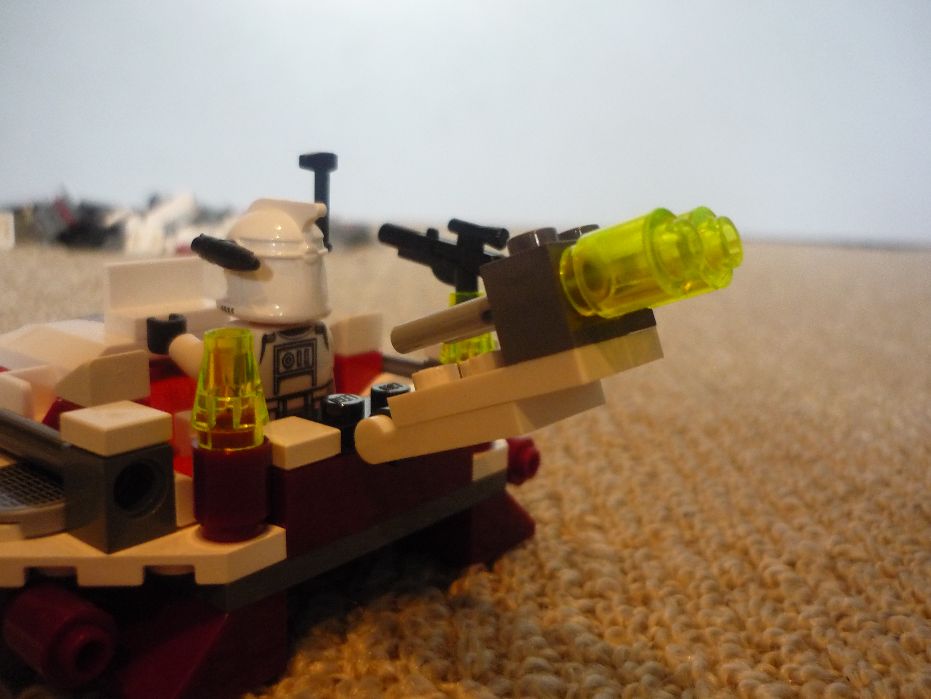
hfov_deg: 55.4
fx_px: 888
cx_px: 466
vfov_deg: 42.9
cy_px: 350
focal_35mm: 33
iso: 400
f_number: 2.8
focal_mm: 5.5
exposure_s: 1/25
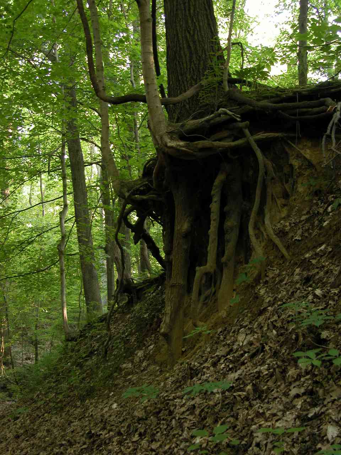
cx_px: 170
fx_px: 604
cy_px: 228
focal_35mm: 46
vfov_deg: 41.2
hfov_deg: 31.5
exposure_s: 1/5.8
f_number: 3
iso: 100
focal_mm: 11.6
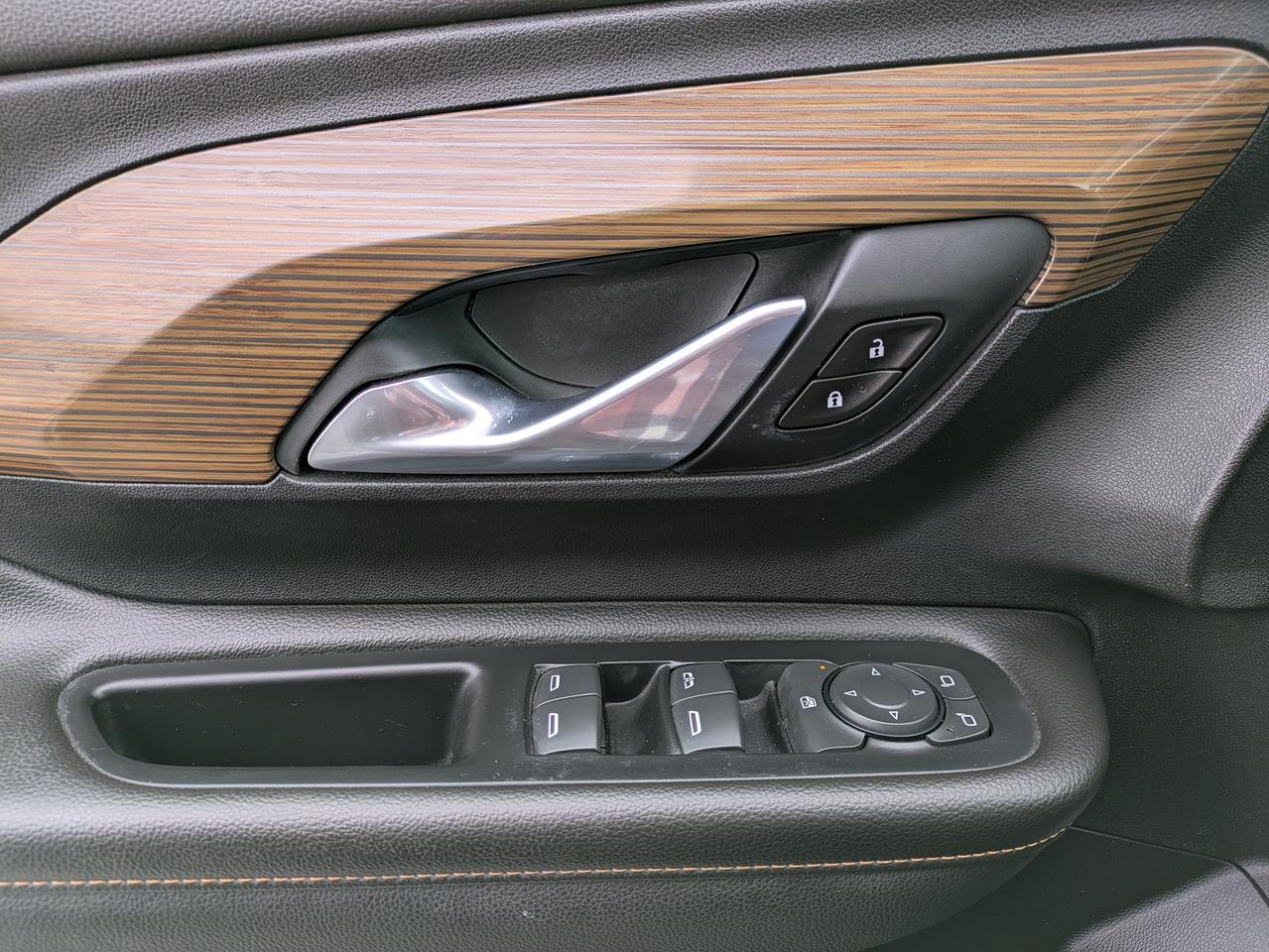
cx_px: 634
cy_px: 476
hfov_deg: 69.4
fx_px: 917
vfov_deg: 54.9
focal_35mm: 25
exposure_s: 1/188
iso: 41
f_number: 1.89
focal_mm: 5.43
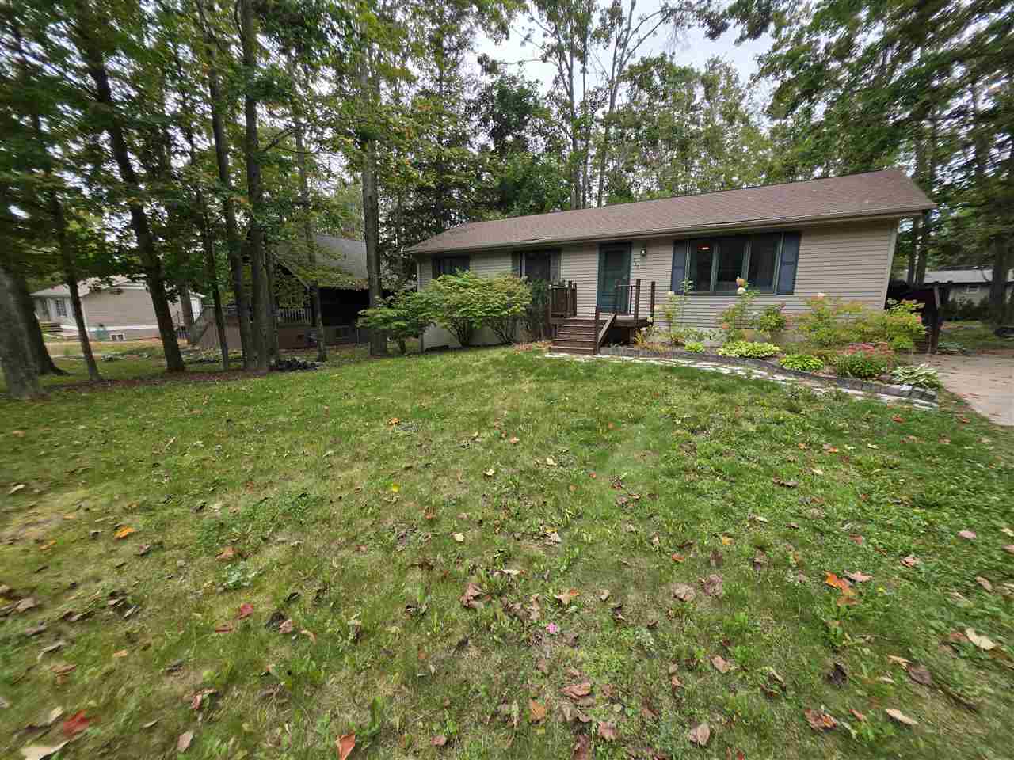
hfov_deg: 106.2
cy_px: 380
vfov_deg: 89.9
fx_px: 381
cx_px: 507
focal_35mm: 13
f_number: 1.9
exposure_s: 1/424
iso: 40
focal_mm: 2.2
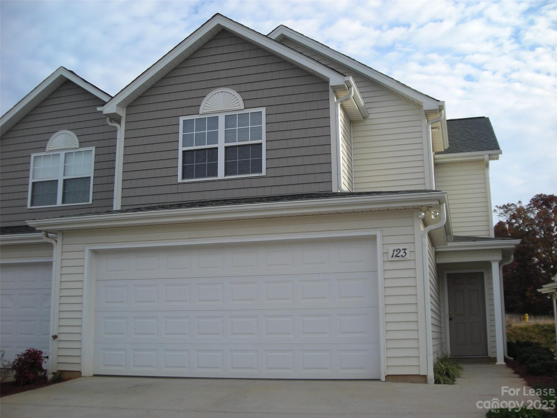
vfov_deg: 37.7
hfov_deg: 49.0
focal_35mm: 38
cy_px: 209
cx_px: 278
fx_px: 611
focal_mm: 6.3
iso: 50
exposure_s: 1/123
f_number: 6.4
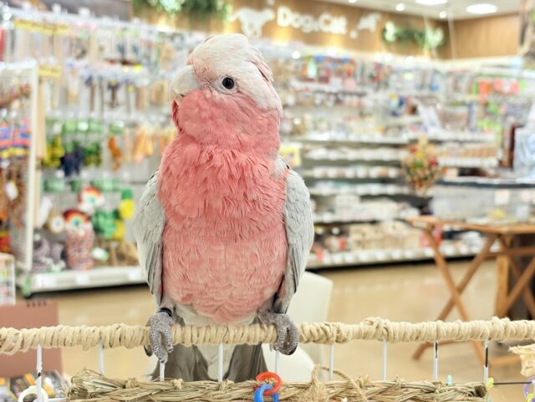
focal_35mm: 52
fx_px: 804
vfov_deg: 28.0
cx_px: 268
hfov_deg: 36.8
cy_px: 201
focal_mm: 5.96
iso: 125
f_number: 1.6
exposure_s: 1/100
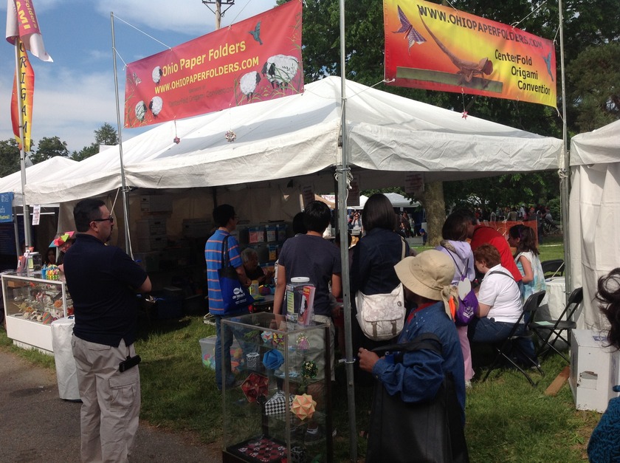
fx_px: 626
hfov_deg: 52.7
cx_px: 310
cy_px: 232
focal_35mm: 35
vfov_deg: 40.6
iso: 50
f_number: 2.4
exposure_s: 1/1681
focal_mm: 4.28
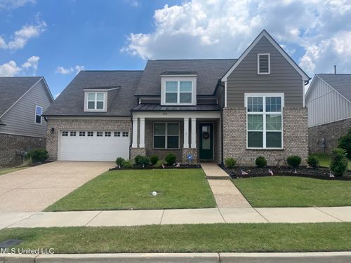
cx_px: 176
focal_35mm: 26
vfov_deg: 53.1
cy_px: 132
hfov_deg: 67.3
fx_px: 264
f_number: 1.6
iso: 50
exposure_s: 1/3215
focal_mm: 5.1
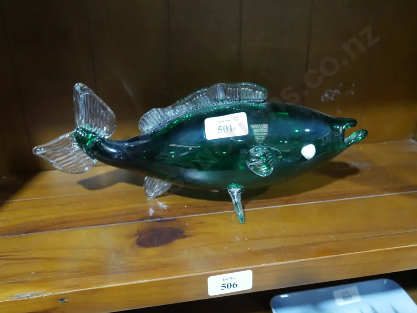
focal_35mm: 34
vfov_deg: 41.8
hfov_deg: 53.9
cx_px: 208
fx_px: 410
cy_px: 156
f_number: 5
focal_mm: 17
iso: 2500
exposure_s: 1/60
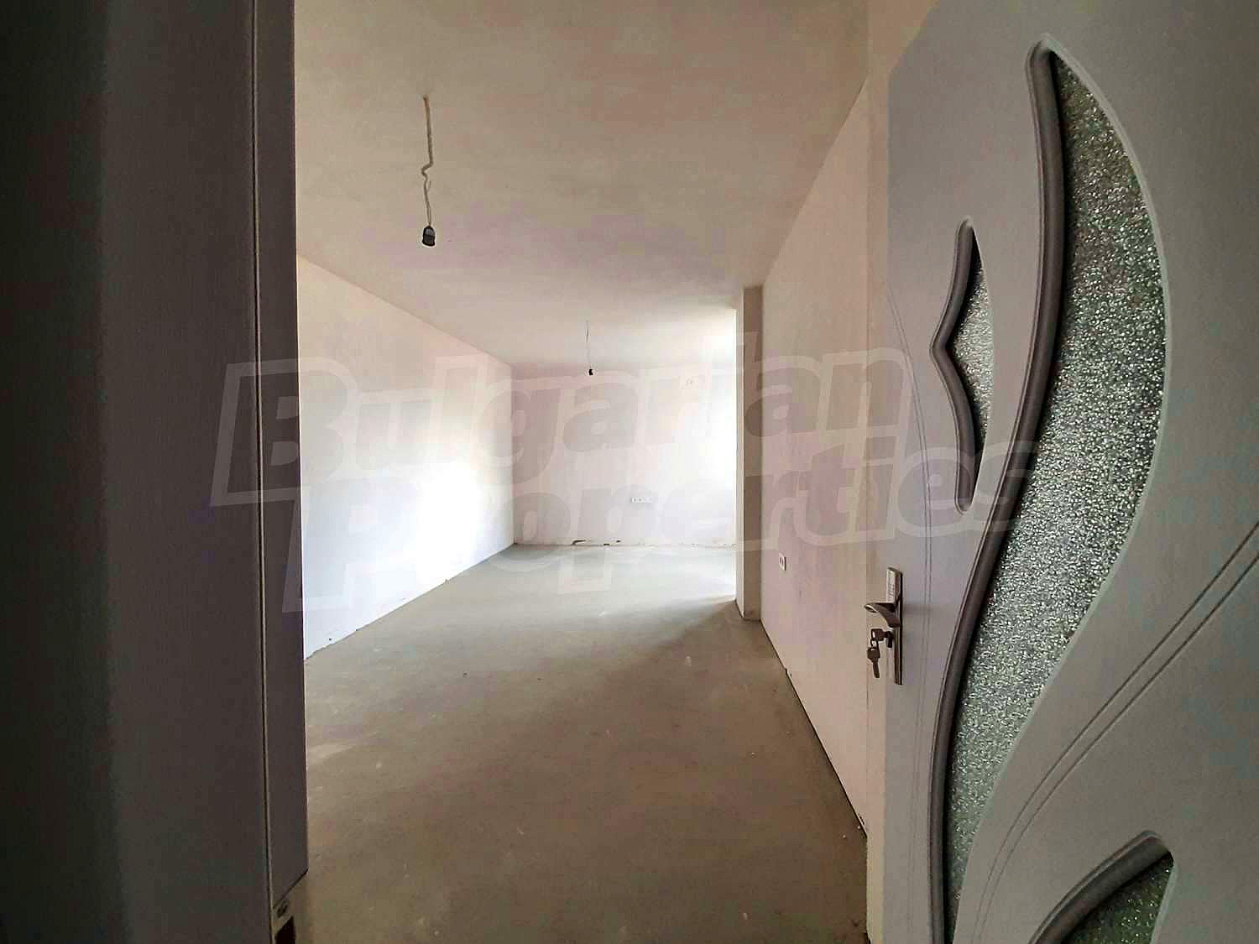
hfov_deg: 106.2
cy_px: 472
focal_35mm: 13
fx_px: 473
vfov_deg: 89.9
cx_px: 630
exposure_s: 1/33
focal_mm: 1.42
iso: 160
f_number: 2.2
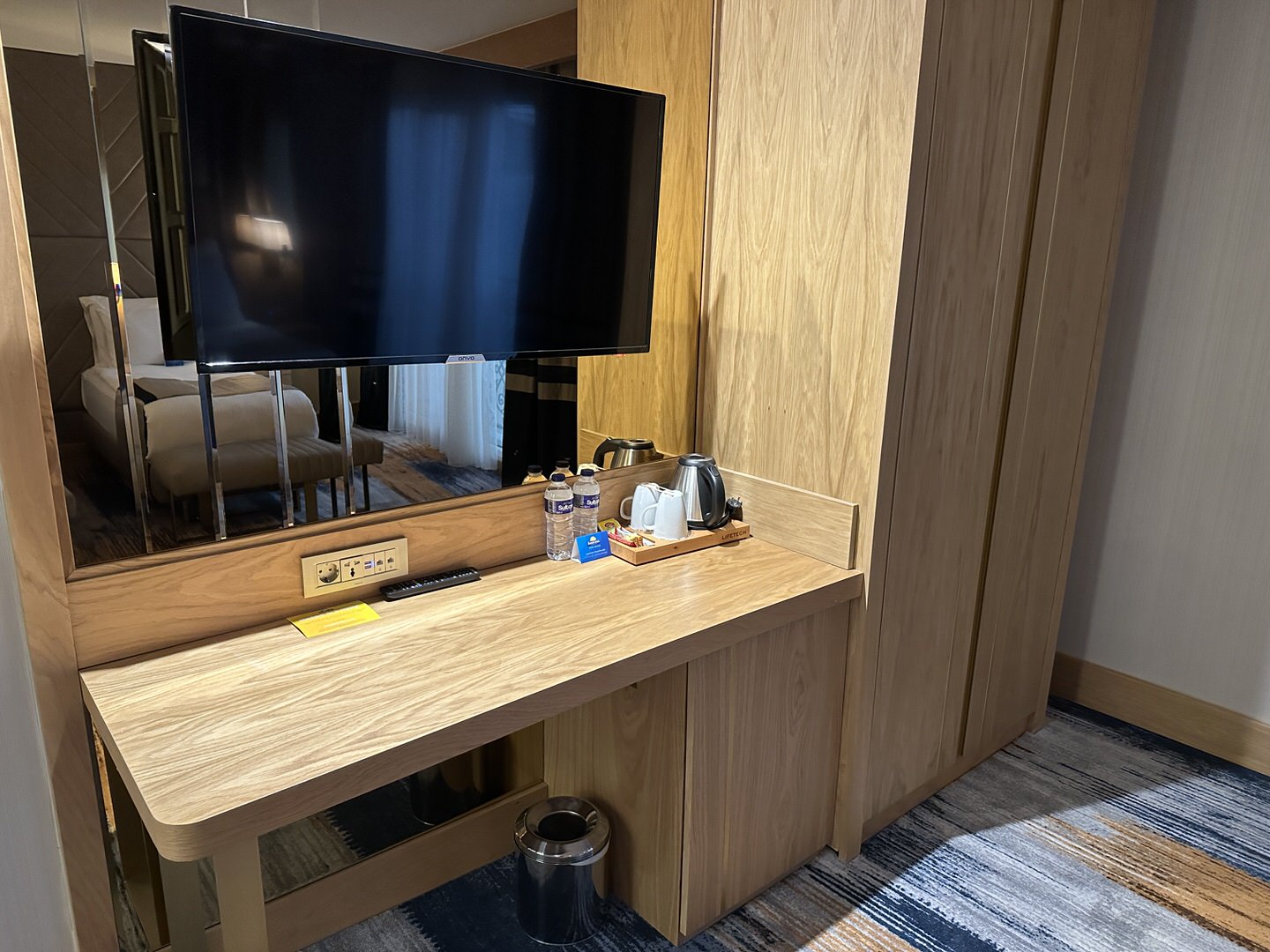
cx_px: 635
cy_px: 476
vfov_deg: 56.8
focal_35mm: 24
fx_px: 881
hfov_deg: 71.6
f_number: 1.78
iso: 640
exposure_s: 1/50
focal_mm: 6.86
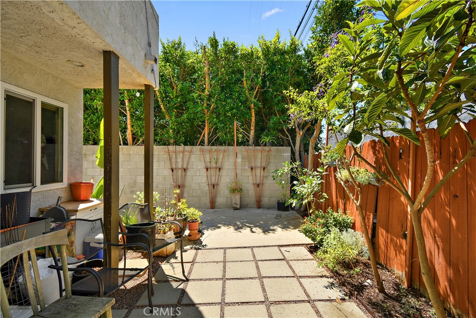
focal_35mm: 15
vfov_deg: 77.3
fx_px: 198
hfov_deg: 100.4
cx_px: 238
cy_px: 159
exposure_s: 1/100
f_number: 5
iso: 100
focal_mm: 10
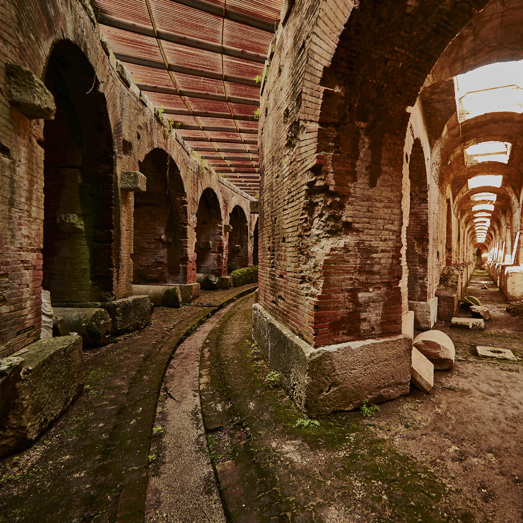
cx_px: 327
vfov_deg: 80.7
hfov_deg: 79.2
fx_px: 308
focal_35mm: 18
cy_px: 259
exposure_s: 1/15
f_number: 4
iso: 400
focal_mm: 14
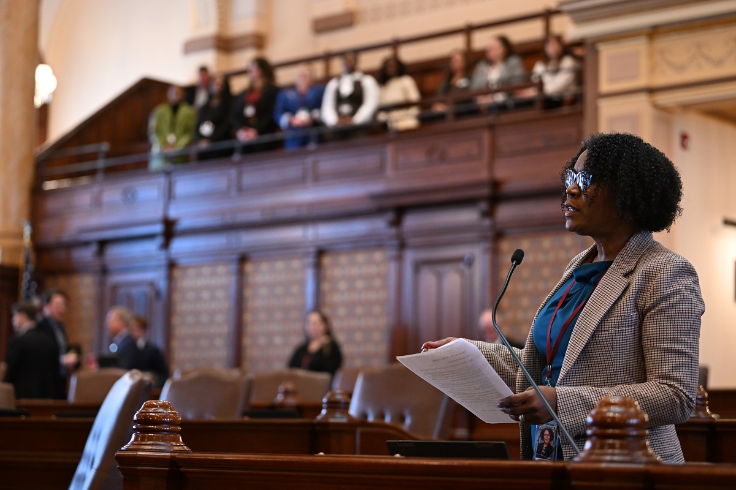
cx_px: 368
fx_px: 1635
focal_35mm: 80
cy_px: 245
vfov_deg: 17.1
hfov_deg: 25.4
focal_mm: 80
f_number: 2.8
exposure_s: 1/250
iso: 3200
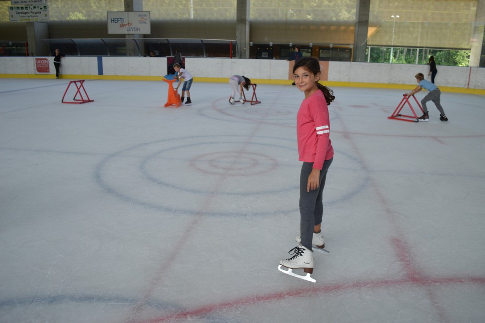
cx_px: 242
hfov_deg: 67.4
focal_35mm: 27
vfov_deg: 47.9
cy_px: 162
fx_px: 363
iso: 360
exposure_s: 1/320
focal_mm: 18
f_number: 3.5
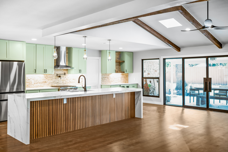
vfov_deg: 37.9
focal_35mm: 35
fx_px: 222
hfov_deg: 54.4
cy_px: 76
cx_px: 114
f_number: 1.4
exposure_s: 1/500
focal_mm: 35
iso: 500
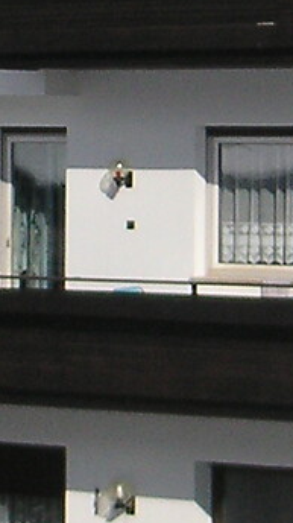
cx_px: 47
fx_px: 3114
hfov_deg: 5.4
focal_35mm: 225
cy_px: 289
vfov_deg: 9.6
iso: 50
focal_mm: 6.1
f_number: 6.7
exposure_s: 1/350
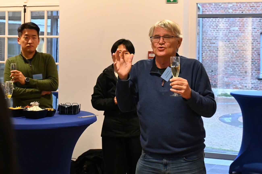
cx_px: 131
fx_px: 306
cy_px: 87
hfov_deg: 46.4
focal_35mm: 42
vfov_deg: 31.9
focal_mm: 28
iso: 3200
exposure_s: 1/125
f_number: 4.5
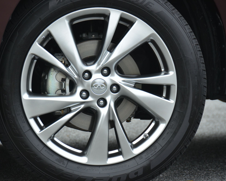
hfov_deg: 6.7
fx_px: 1933
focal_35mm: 289
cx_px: 102
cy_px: 91
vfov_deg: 5.4
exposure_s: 1/640
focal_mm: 170
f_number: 5.6
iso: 800
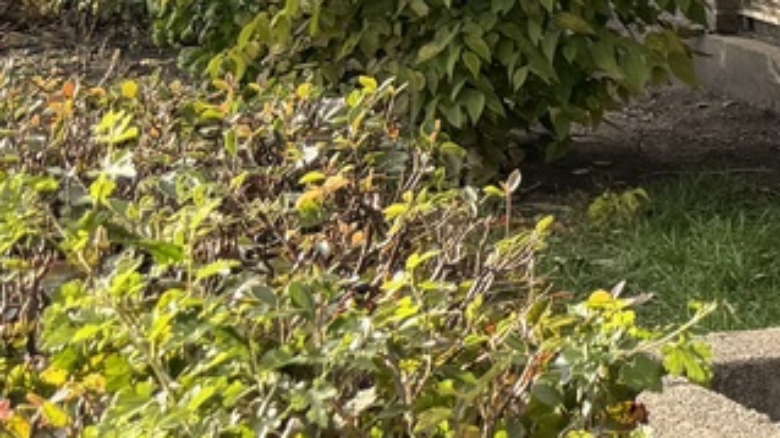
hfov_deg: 14.2
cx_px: 1692
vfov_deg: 10.3
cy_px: 191
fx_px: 2439
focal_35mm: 118
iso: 80
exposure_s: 1/1091
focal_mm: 6.76
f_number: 1.78
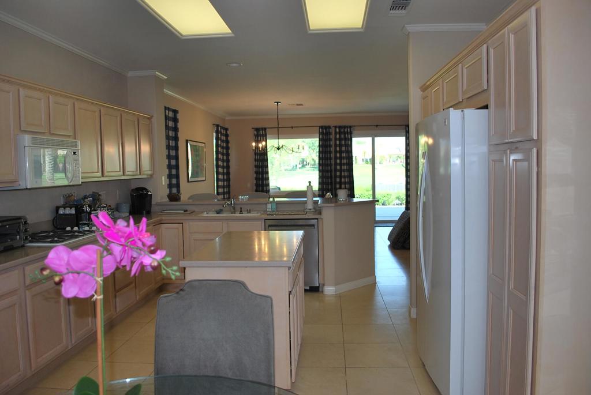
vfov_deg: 48.0
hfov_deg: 67.3
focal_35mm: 27
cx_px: 296
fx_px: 444
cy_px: 198
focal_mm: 18
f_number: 3.5
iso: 110
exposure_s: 1/125
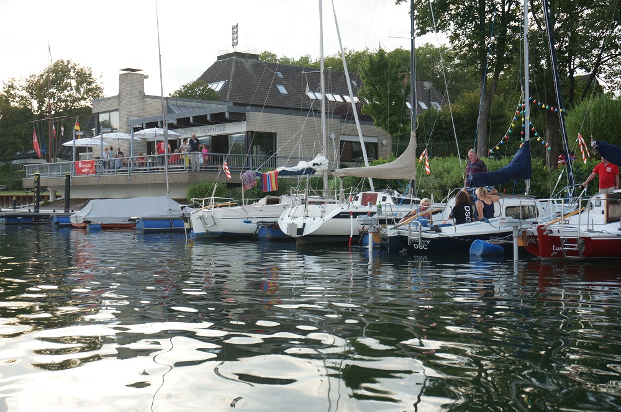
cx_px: 310
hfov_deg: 42.4
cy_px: 206
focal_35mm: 46
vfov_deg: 28.9
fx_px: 801
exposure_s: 1/80
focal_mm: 31
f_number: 6.3
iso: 100
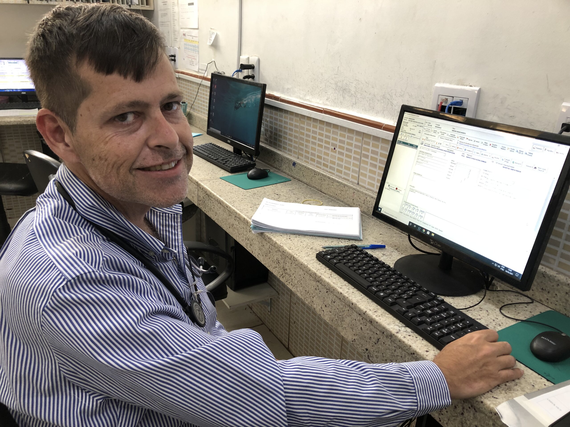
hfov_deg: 63.4
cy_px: 214
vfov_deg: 49.7
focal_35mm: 28
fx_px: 461
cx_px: 285
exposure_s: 1/17
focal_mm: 3.99
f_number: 1.8
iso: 40
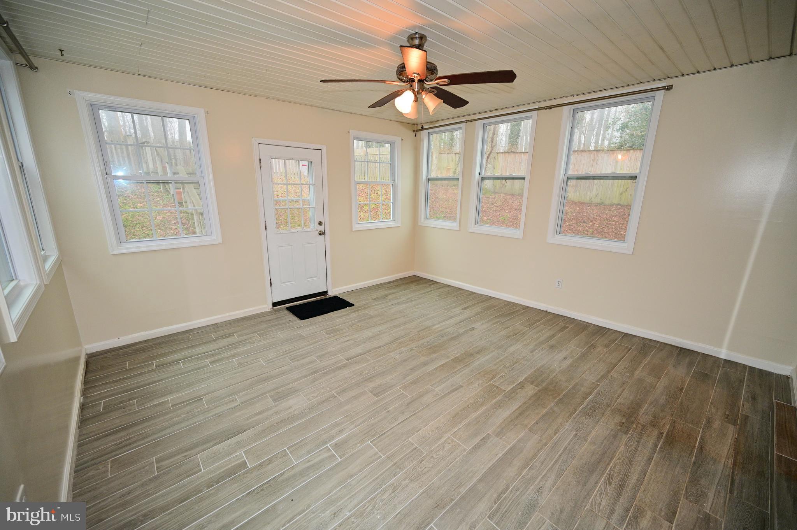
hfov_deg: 104.3
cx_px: 398
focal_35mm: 14
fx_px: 310
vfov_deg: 81.1
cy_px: 265
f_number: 4
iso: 400
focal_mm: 14
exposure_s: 1/100
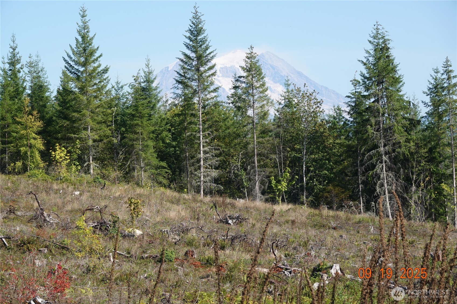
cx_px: 228
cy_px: 152
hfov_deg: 16.1
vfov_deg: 10.8
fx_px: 1612
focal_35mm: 127
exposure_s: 1/500
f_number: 4
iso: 100
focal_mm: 46.41
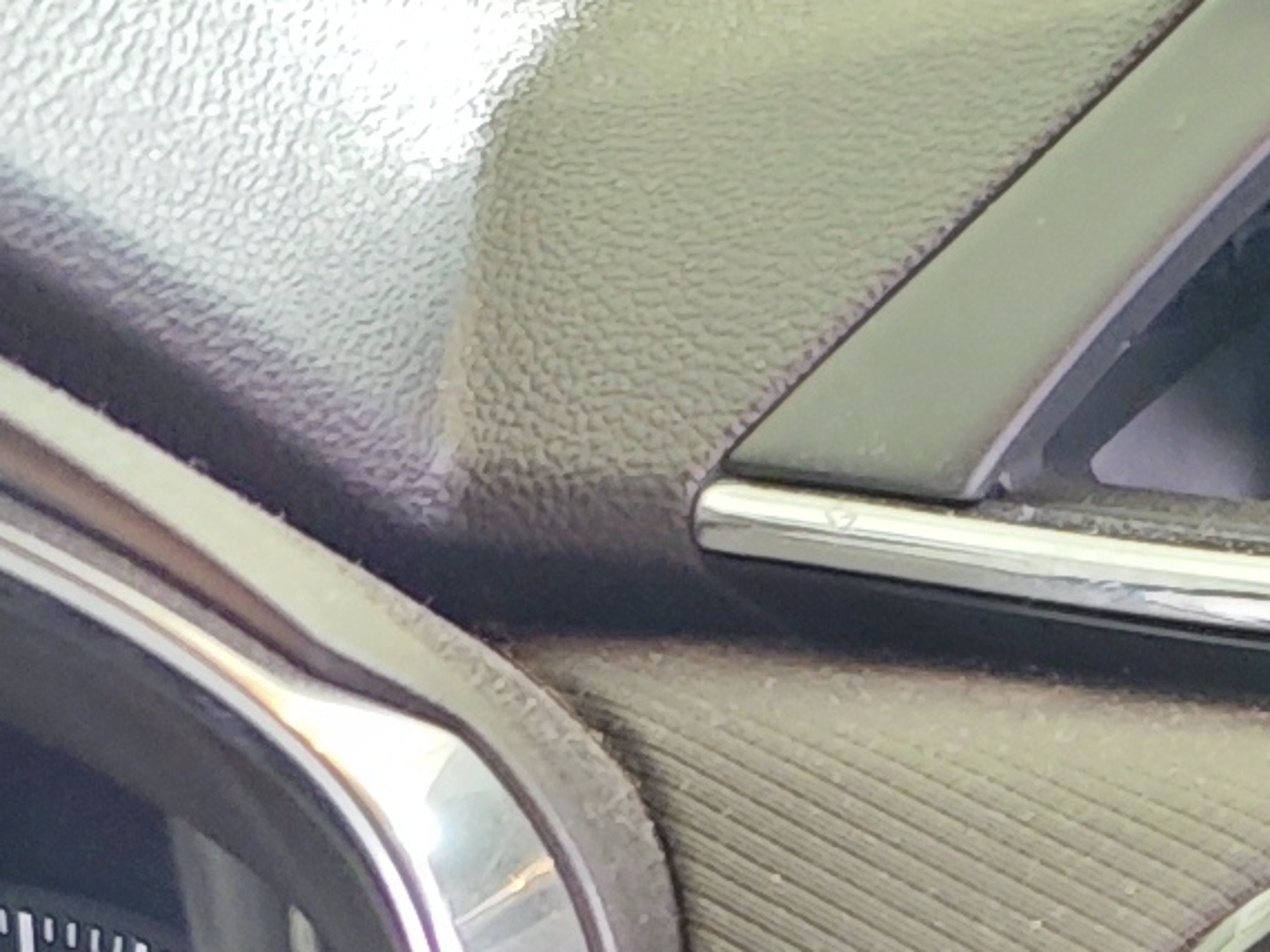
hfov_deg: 10.6
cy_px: 3065
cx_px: 2847
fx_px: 6052
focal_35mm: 165
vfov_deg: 7.6
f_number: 1.6
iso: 200
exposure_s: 1/50
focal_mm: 6.55
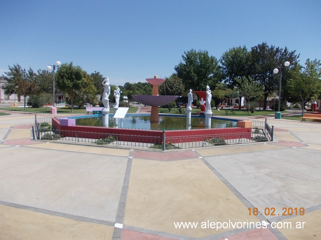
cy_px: 120
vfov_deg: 49.7
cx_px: 160
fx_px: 260
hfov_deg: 63.5
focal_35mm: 28
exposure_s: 1/500
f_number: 5.4
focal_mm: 4
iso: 80
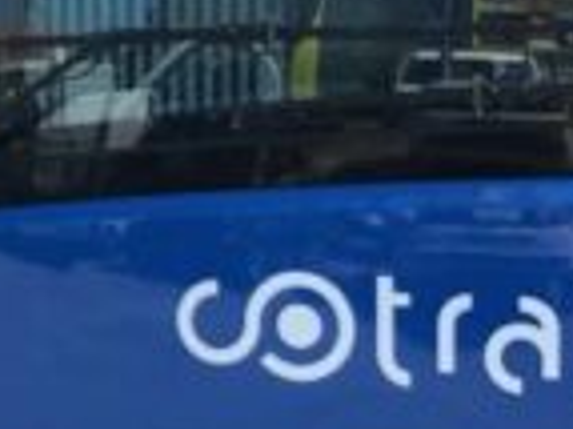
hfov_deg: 13.8
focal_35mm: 136
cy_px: 116
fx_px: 2249
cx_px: -248
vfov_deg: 10.9
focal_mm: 3.99
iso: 20
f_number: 1.8
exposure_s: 1/1227
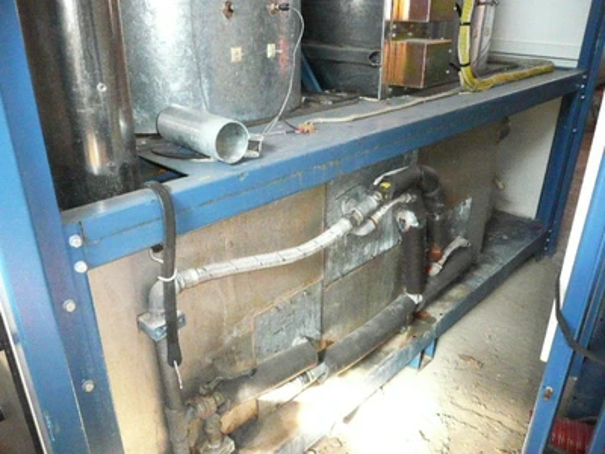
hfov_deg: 63.4
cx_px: 302
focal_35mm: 28
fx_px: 489
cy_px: 227
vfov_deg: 49.7
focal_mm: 4.6
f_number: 3.3
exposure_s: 1/100
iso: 1250
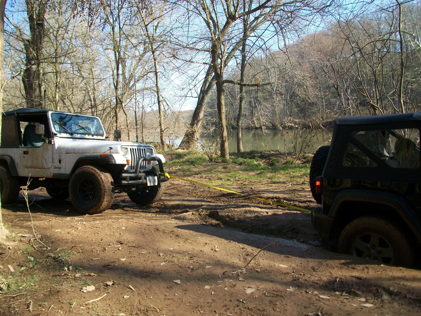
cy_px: 158
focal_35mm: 32
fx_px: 389
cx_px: 210
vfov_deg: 44.2
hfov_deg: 56.8
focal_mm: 5.7
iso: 64
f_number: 2.8
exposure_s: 1/320
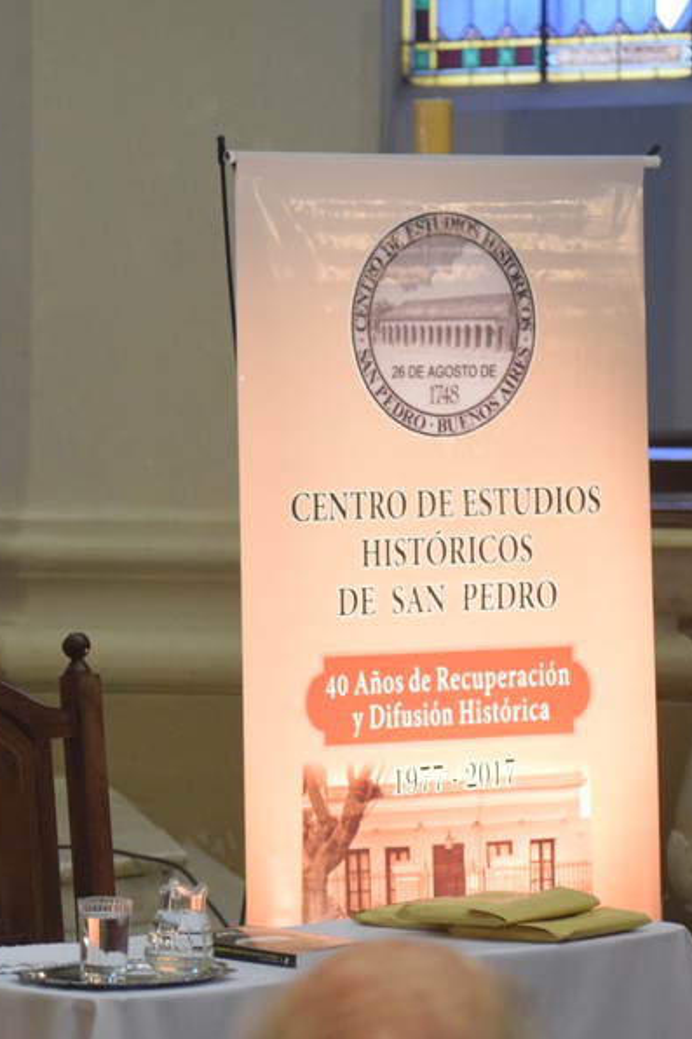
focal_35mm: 170
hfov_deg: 8.1
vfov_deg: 12.1
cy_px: 521
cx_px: 31
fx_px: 4897
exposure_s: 1/40
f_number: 4.2
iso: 3200
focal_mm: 75
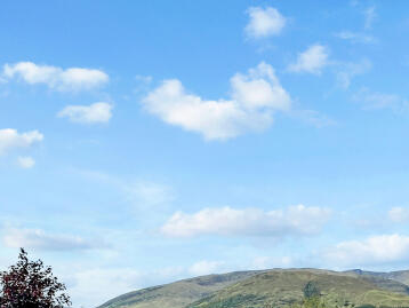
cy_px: 302
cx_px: 291
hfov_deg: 45.6
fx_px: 473
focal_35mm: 40
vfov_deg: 33.2
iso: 50
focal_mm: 2.22
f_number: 2.2
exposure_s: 1/3731
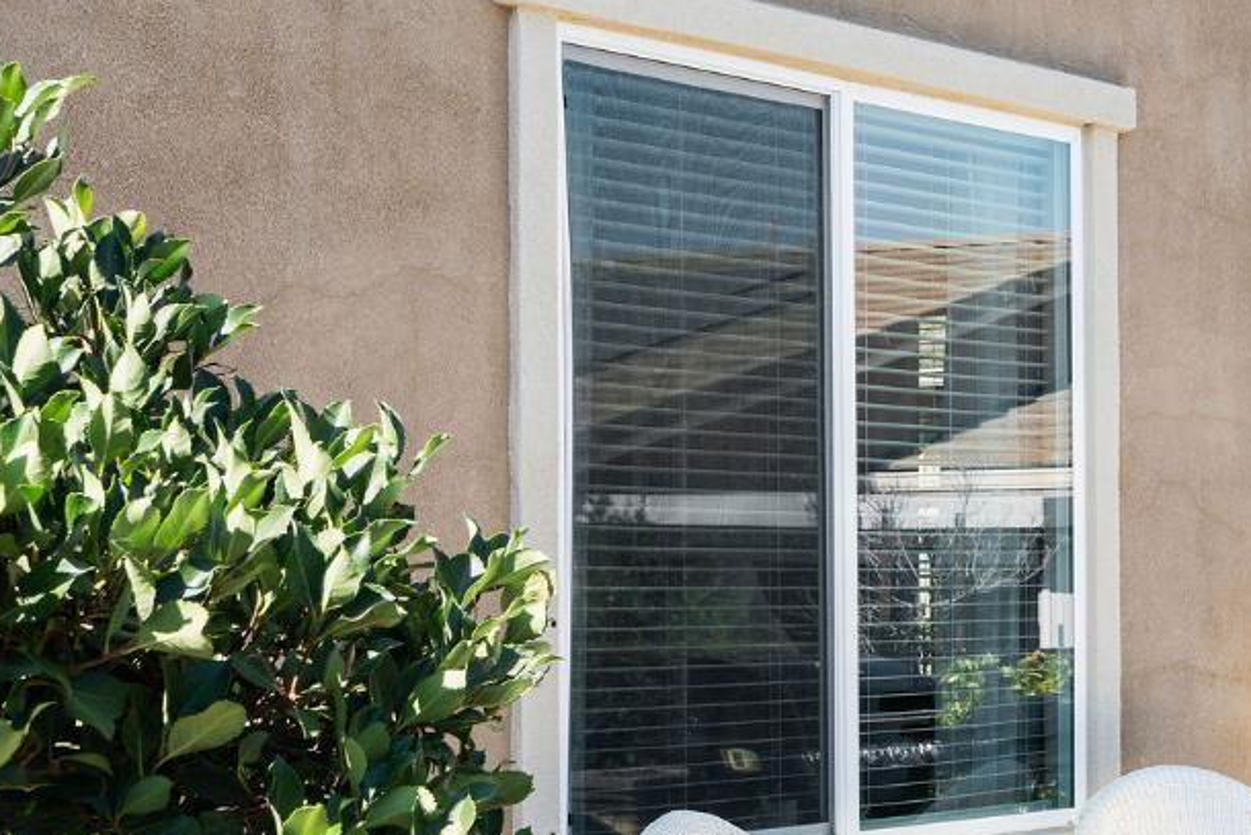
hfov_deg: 22.3
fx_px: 2989
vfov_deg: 15.8
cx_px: 1388
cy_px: 594
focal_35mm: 86
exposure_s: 1/100
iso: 200
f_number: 8
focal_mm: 35
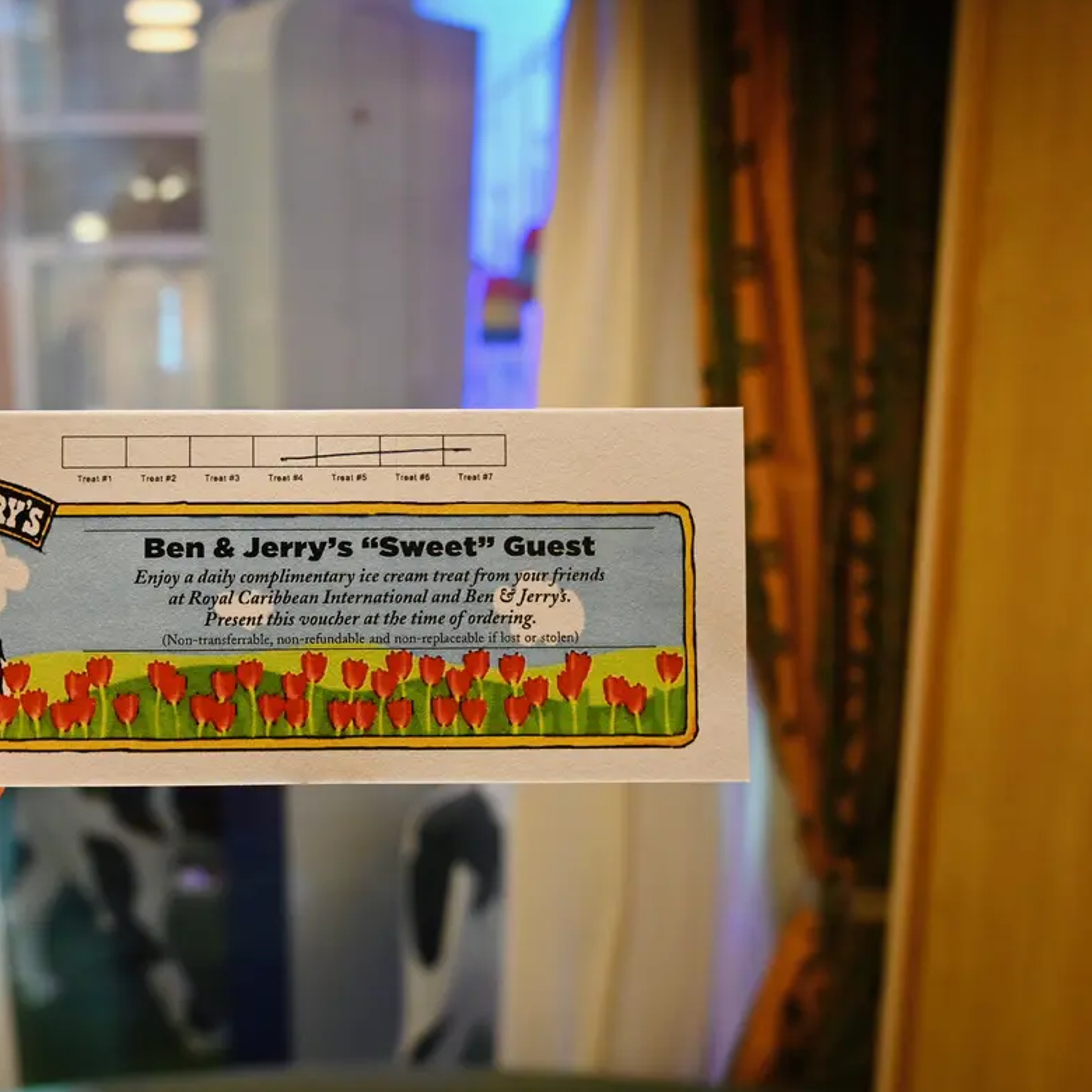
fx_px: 1225
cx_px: 288
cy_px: 538
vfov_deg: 48.0
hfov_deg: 46.5
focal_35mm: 34
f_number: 3.5
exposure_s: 1/125
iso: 2200
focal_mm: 17.5
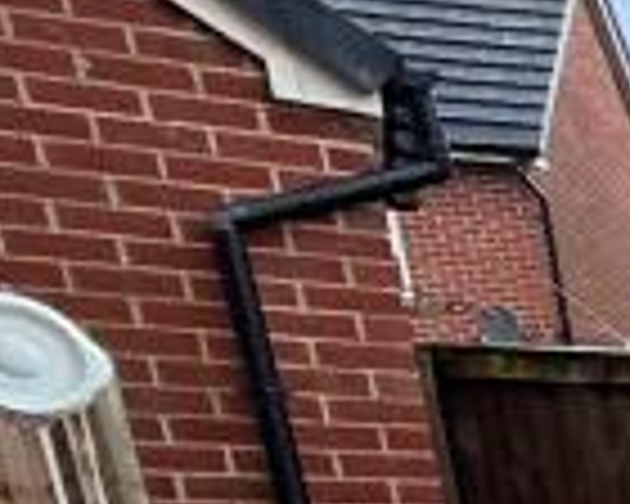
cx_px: 2066
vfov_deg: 12.8
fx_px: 1865
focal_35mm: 100
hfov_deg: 10.3
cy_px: 1098
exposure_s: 1/99
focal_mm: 2.22
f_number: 2.2
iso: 200
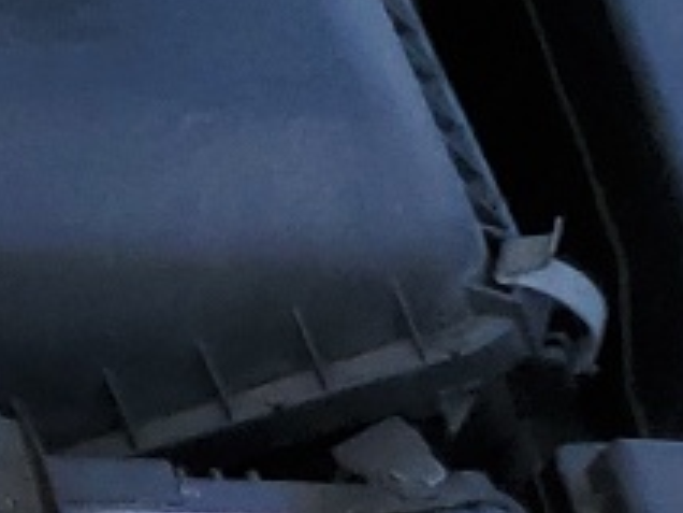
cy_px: 106
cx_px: -1730
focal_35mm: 196
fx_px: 3867
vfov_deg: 7.6
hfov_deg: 7.9
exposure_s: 1/1000
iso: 50
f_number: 1.5
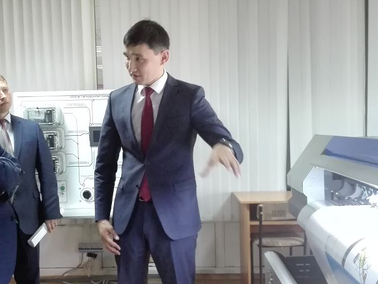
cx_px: 152
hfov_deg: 42.8
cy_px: 151
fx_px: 480
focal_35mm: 44
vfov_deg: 32.8
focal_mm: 3.79
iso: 1290
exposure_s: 1/25
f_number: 2
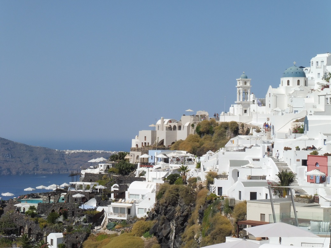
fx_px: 918
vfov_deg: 15.4
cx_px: 166
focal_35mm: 96
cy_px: 124
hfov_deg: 20.4
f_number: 7.1
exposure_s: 1/800
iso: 100
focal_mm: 17.1
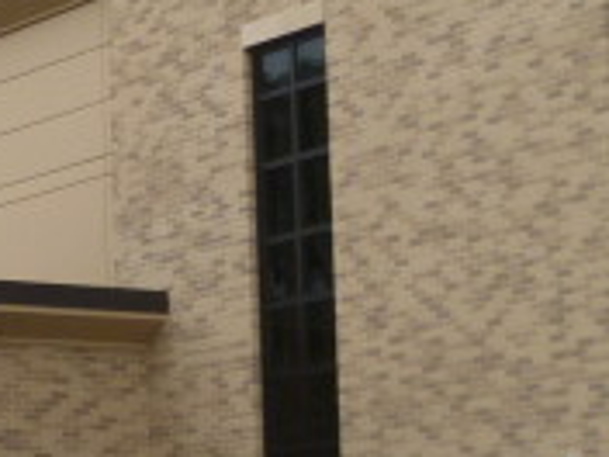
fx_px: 2868
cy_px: 190
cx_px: 145
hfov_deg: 12.1
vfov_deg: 9.1
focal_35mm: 163
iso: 80
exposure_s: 1/160
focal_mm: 5
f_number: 2.8
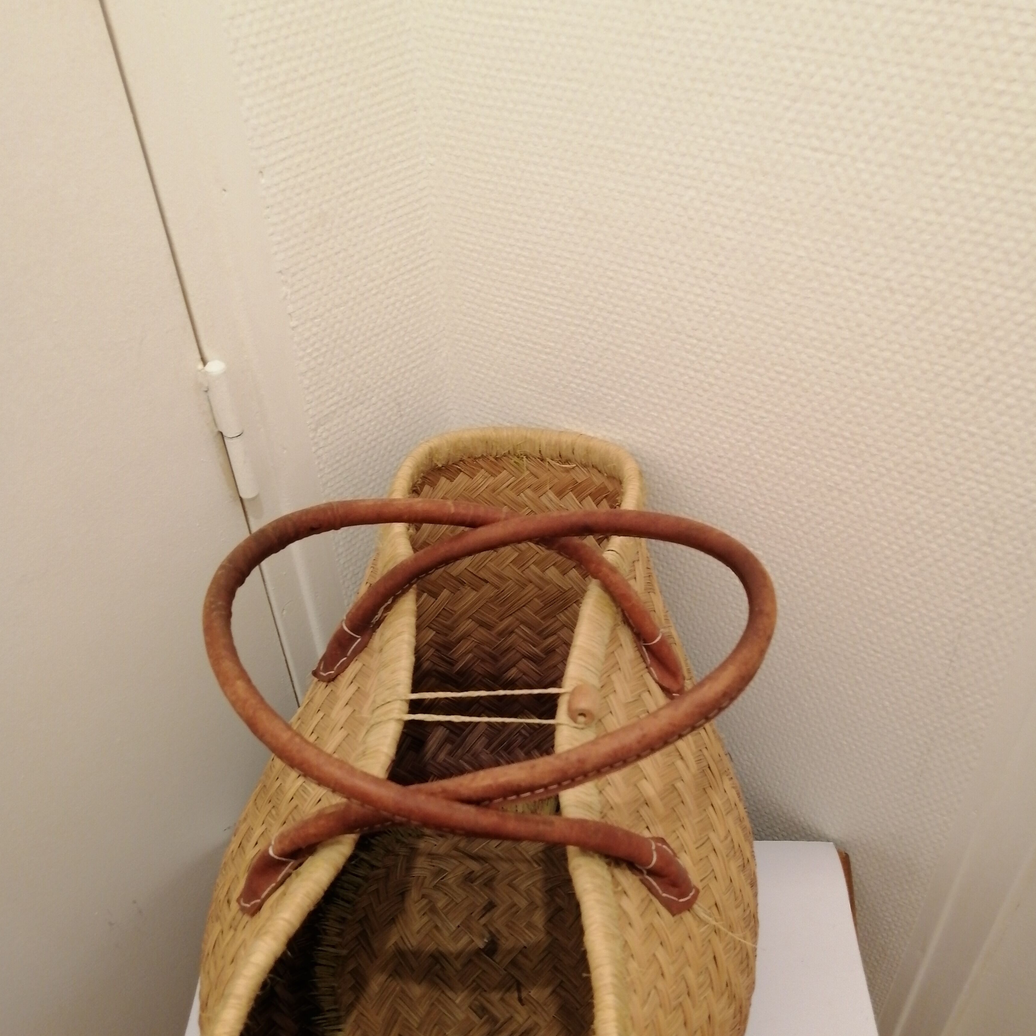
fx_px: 1050
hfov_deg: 52.5
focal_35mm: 31
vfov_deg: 51.9
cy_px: 660
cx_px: 518
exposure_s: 1/33.3
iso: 320
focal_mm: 3.96
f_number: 1.8
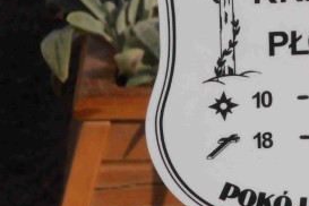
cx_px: 344
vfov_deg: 2.9
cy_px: 58
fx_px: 4137
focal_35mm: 482
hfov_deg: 4.3
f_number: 5.8
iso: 80
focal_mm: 35.05
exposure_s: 1/500
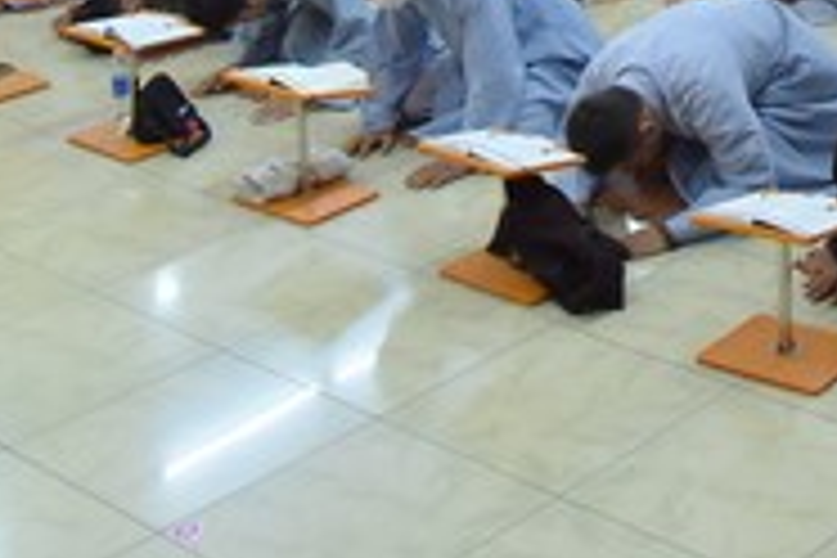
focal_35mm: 84
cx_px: 945
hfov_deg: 22.7
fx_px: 1953
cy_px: -374
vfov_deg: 14.7
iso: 2500
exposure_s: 1/125
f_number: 4.5
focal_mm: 24
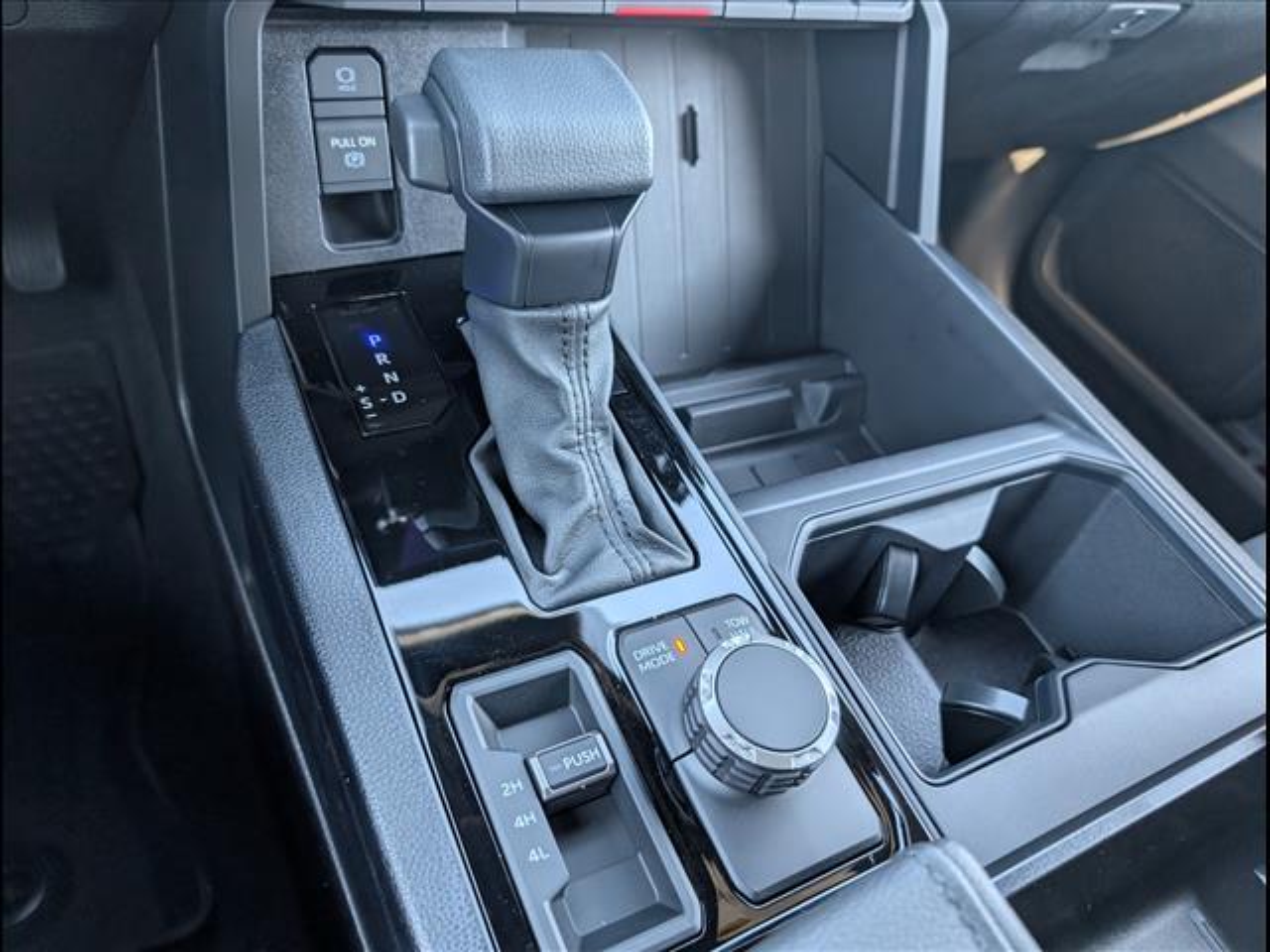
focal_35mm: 24
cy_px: 476
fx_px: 881
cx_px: 635
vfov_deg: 56.8
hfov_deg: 71.6
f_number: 1.68
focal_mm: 6.9
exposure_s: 1/200
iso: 70
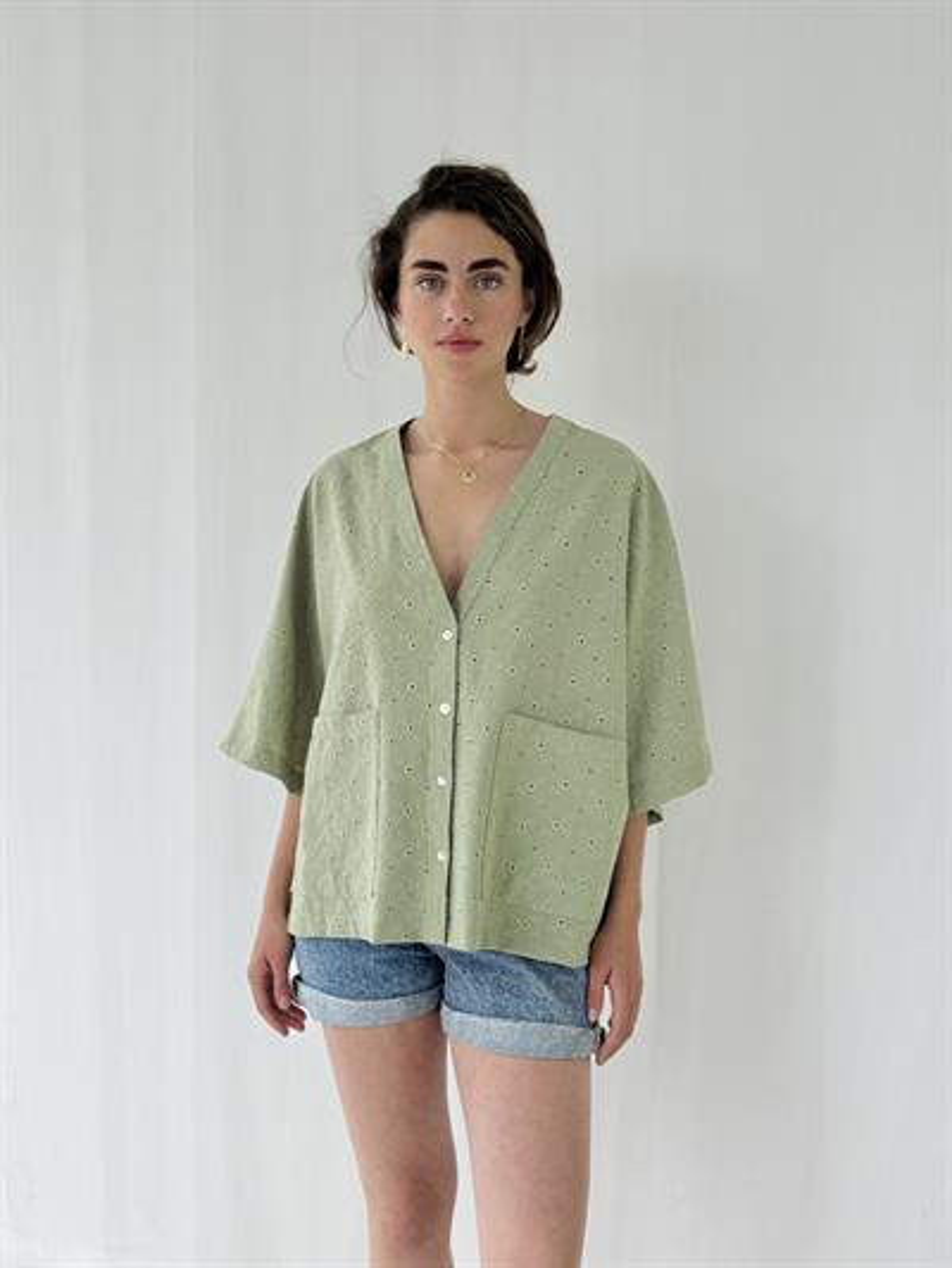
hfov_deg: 30.3
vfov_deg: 39.6
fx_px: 1759
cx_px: 476
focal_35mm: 48
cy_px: 634
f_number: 1.78
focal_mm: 6.76
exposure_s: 1/379
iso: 64
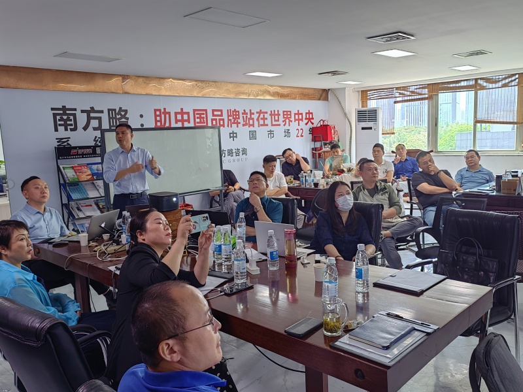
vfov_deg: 48.2
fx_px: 438
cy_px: 196
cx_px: 262
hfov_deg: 61.7
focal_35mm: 29
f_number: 1.9
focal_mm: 5.52
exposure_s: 1/50
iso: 64
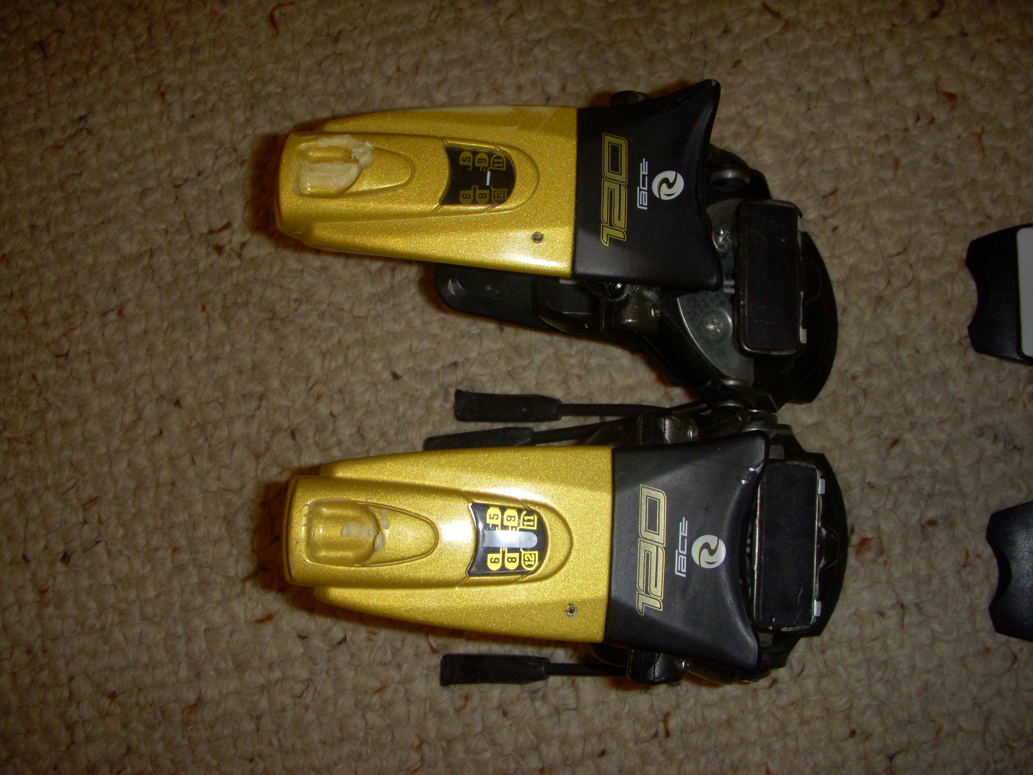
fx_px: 1134
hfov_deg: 49.0
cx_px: 516
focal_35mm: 38
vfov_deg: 37.7
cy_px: 388
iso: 100
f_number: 3.3
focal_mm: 6.3
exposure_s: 1/30
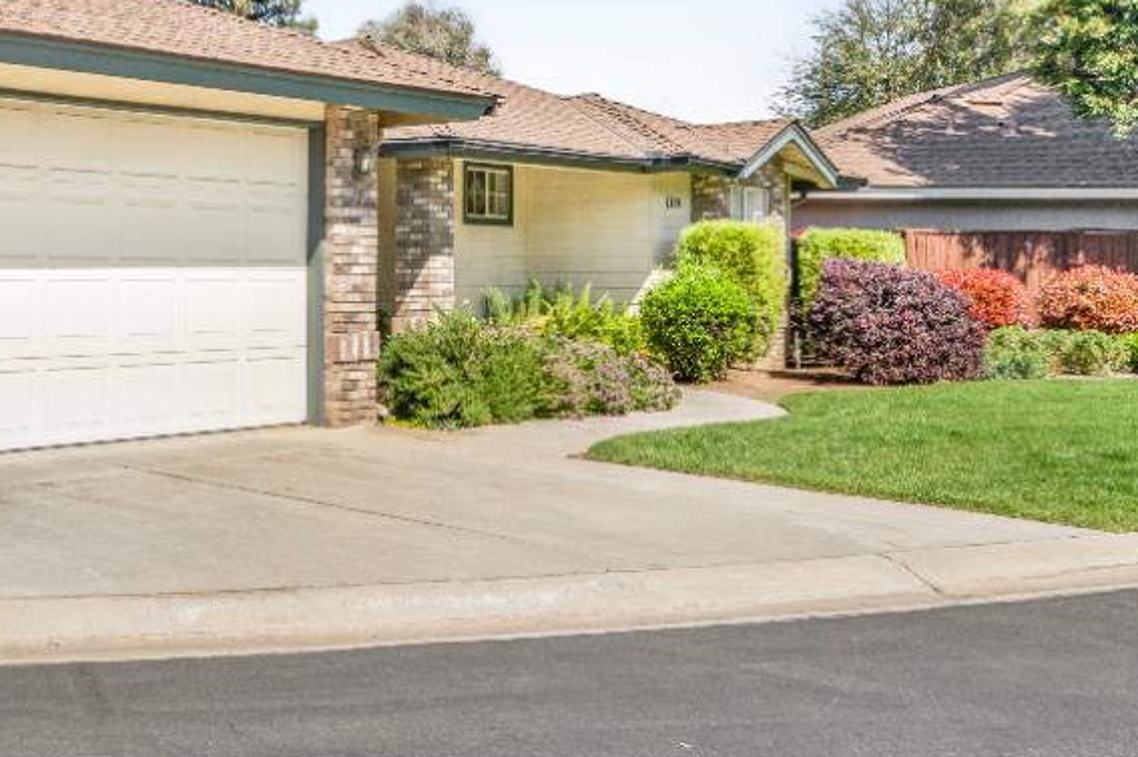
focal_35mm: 46
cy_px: 210
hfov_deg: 39.3
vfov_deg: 28.7
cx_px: 104
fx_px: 1463
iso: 400
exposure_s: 1/500
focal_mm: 17.5
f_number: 11
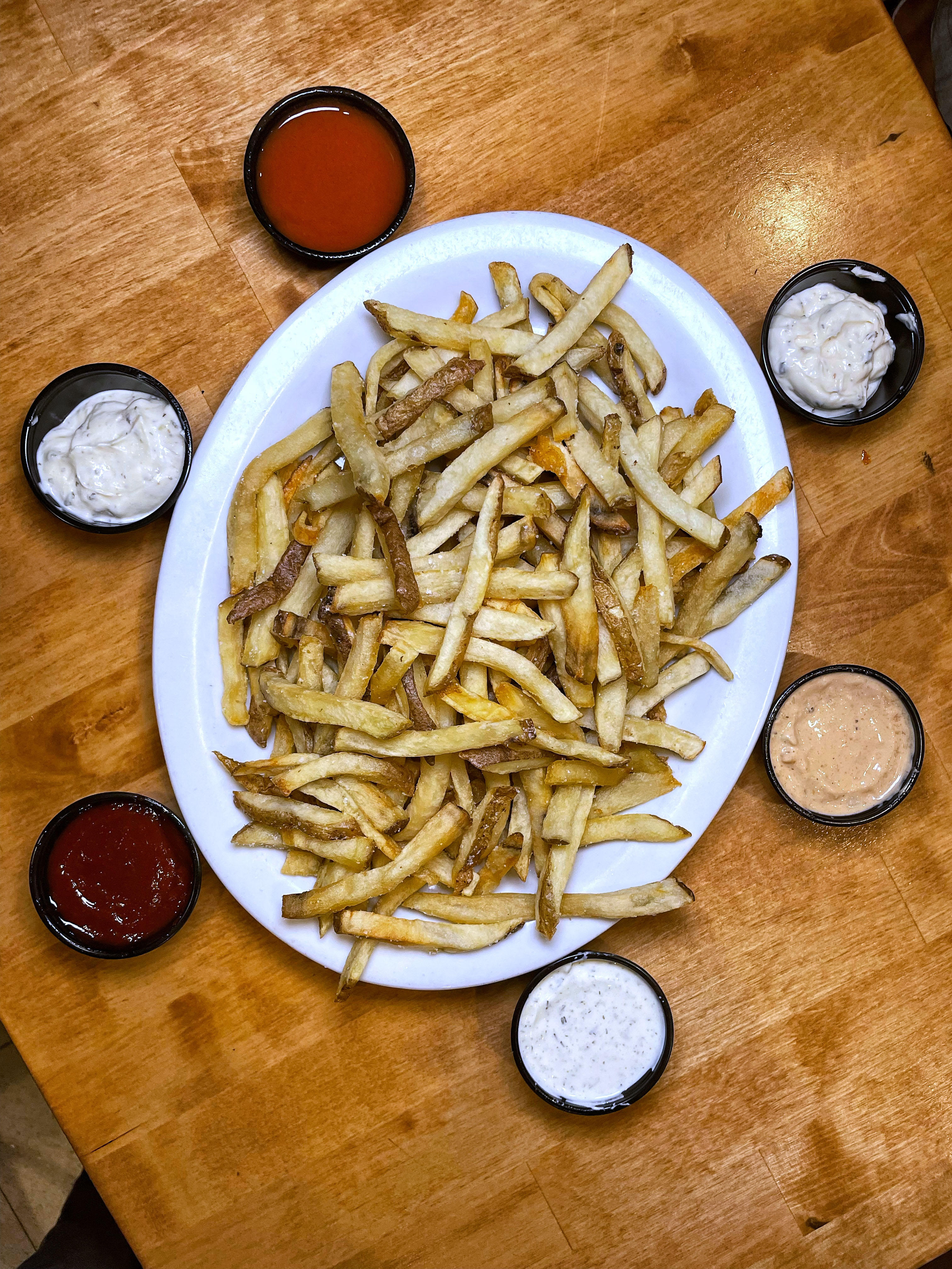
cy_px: 634
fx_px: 953
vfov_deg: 67.3
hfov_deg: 53.1
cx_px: 476
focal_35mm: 26
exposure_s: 1/120
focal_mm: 4.2
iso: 100
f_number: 1.6
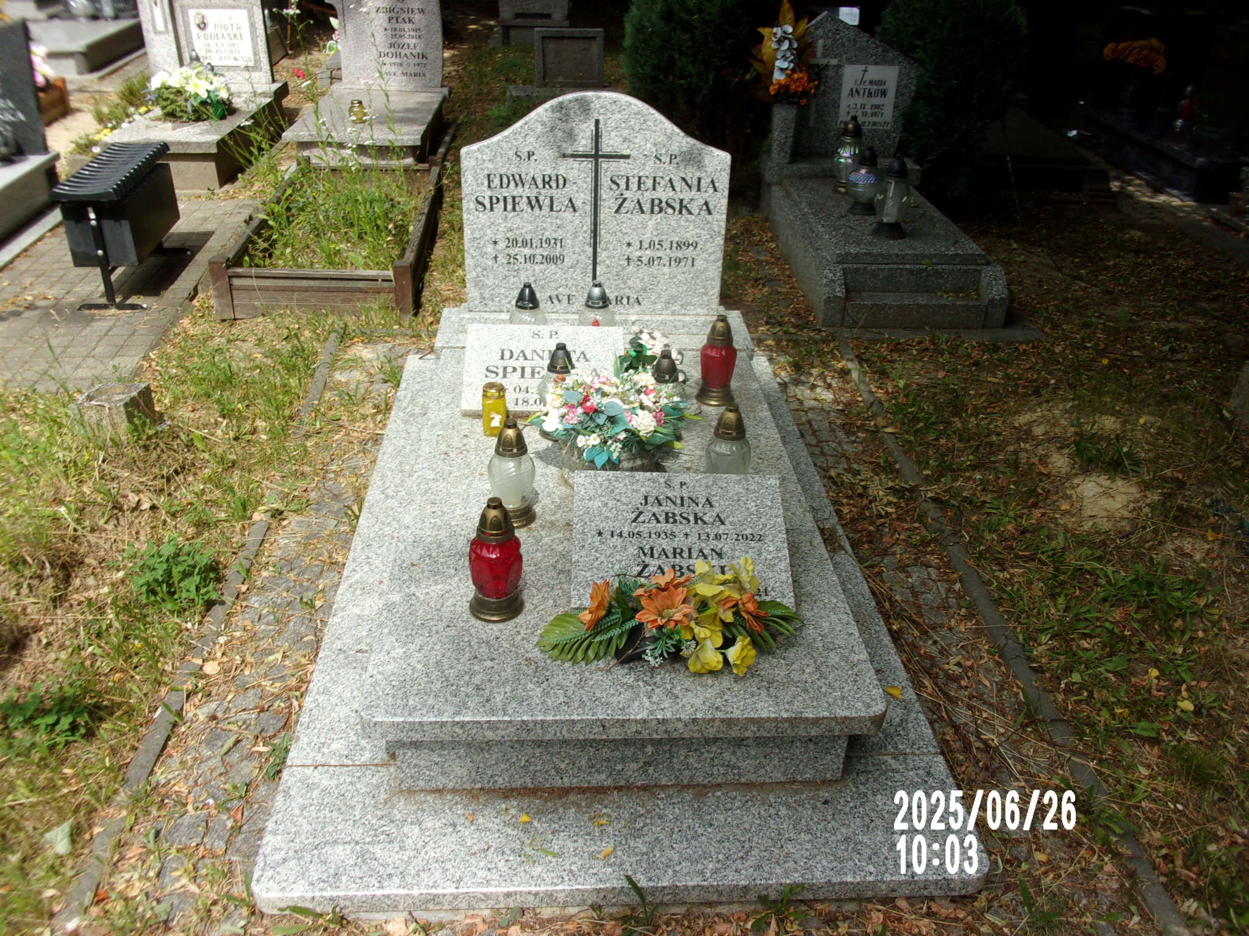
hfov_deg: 63.4
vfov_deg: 49.7
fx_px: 1010
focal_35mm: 28
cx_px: 624
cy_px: 468
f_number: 10.8
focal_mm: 5.1
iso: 80
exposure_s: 1/58
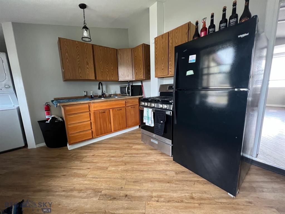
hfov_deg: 106.2
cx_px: 142
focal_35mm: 13
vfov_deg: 89.9
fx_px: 107
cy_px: 107
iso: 320
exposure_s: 1/60
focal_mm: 1.57
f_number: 1.8
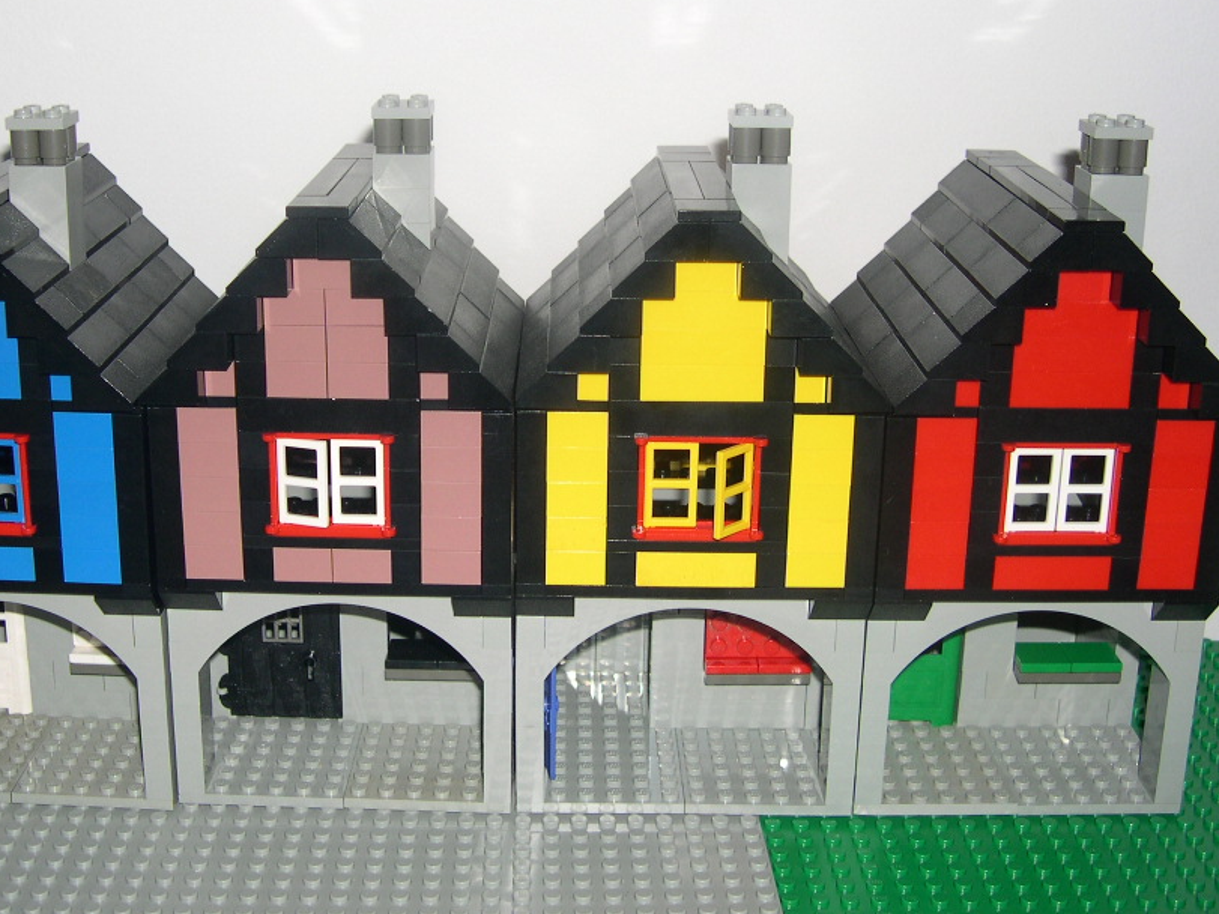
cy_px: 350
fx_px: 1690
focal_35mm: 48
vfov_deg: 30.2
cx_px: 511
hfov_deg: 39.6
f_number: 2.8
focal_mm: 8
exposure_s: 1/60
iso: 100
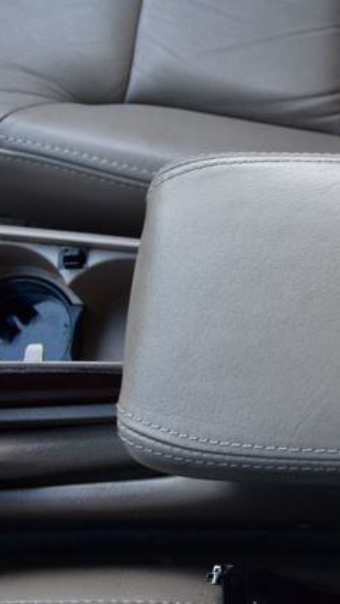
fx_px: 689
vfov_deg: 47.3
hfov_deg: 24.3
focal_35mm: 43
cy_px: 303
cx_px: 440
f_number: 7.1
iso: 400
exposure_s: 1/25
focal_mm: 18
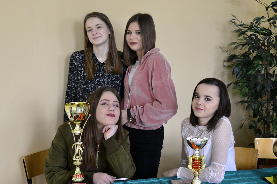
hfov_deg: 35.0
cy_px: 103
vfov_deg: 23.8
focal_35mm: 57
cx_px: 146
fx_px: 439
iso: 1600
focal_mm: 26
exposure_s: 1/100
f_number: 4.5
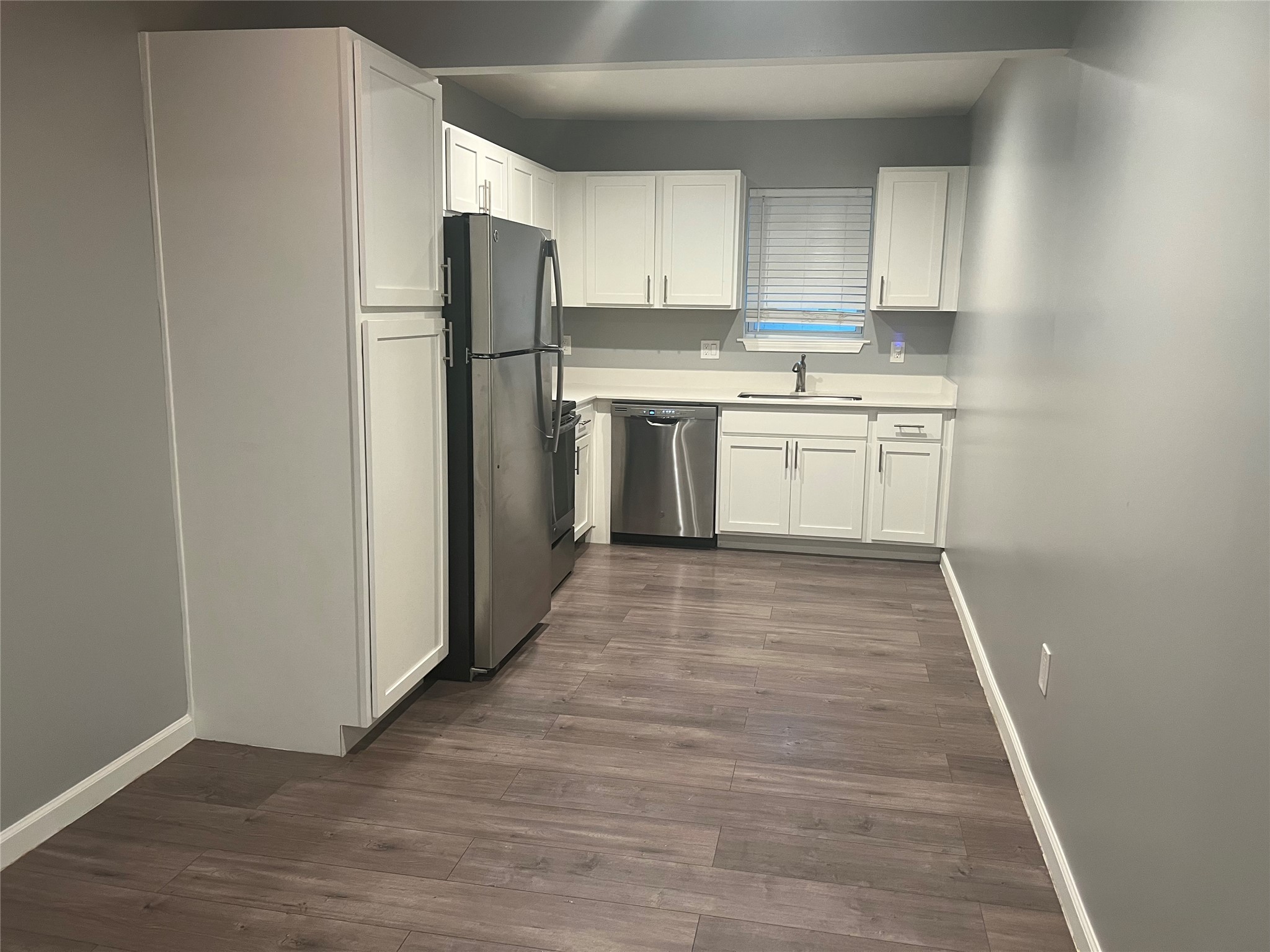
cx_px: 635
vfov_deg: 53.1
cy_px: 476
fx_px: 954
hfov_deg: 67.3
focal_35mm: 26
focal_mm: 5.7
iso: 160
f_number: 1.5
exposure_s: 1/60
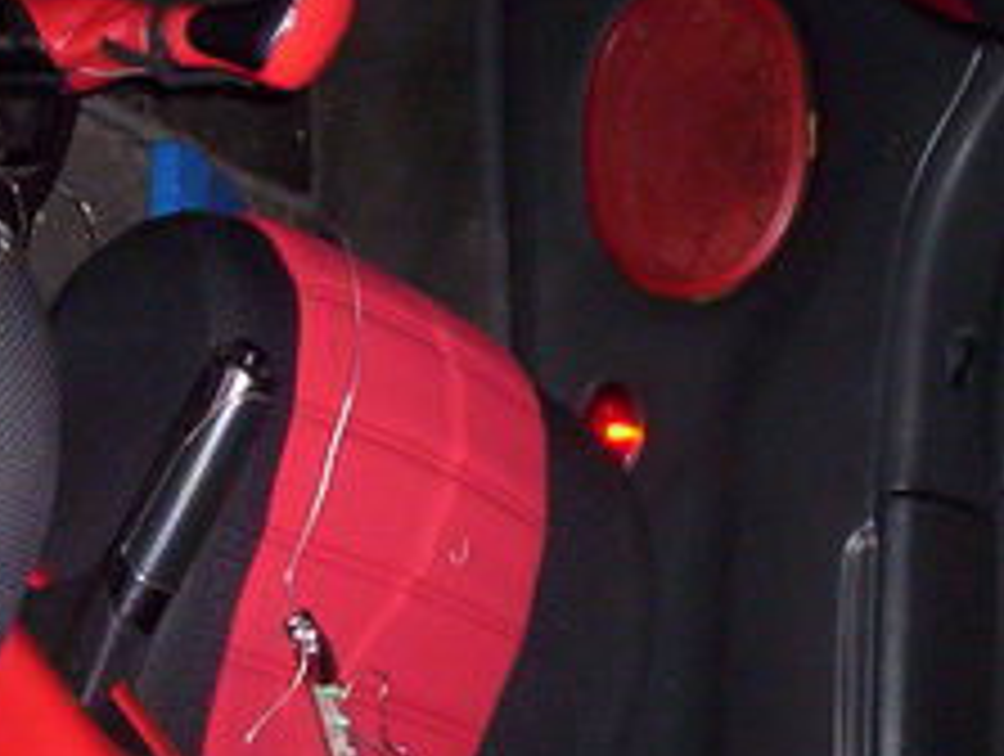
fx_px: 3167
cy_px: 569
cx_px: 72
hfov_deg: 17.7
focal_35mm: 109
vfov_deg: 13.6
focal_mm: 4.99
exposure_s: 1/60
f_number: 4.5
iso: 140
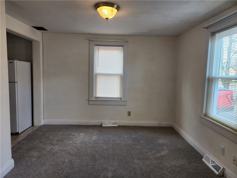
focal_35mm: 23
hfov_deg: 73.9
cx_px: 118
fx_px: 157
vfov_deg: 58.9
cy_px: 89
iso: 200
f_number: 1.8
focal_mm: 5.4
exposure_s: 1/120
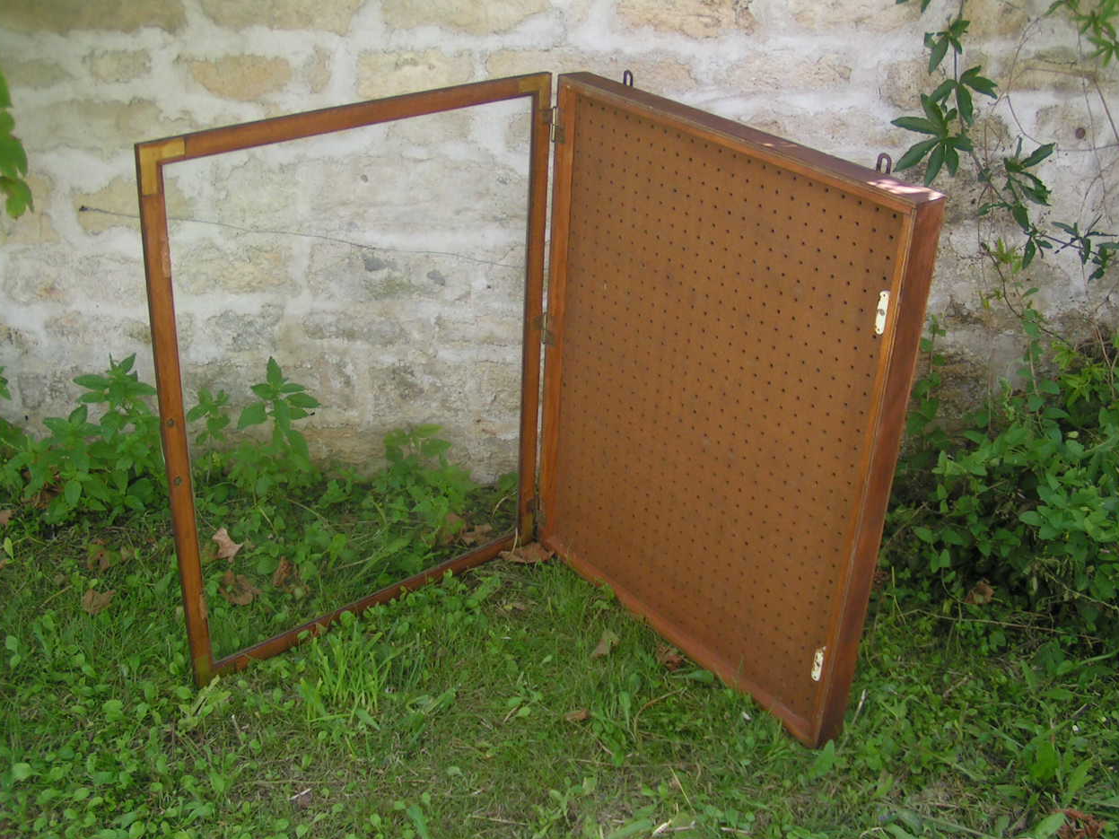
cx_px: 553
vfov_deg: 36.8
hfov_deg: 47.9
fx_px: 1261
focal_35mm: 39
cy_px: 409
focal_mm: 5.8
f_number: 2.8
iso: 50
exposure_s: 1/320
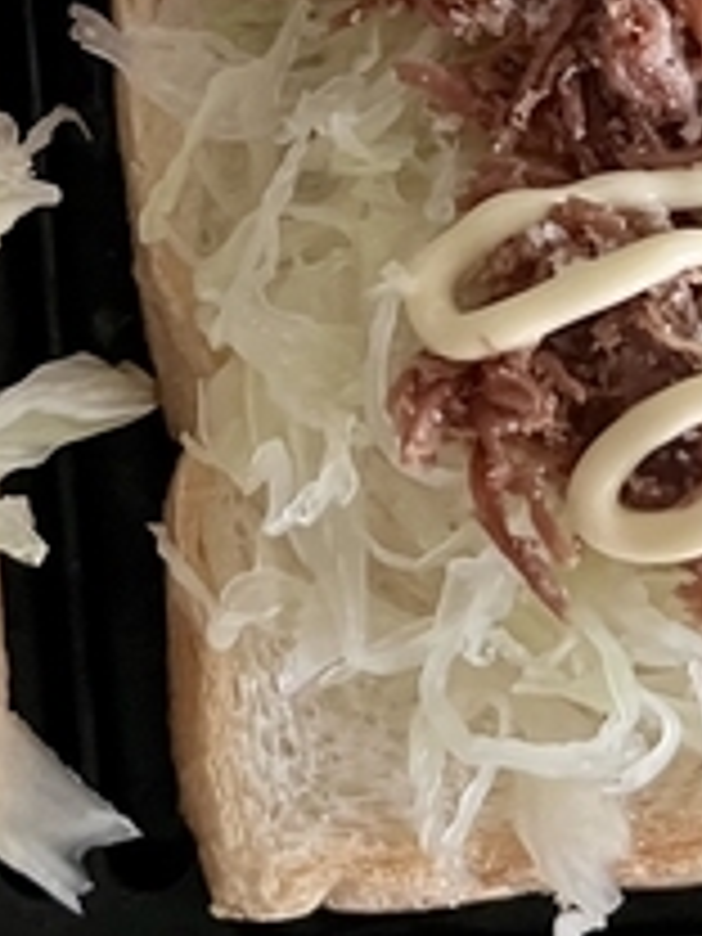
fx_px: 2704
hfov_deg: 14.4
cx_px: -76
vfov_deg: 19.0
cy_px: -54
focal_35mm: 100
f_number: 1.5
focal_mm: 5.7
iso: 640
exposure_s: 1/30
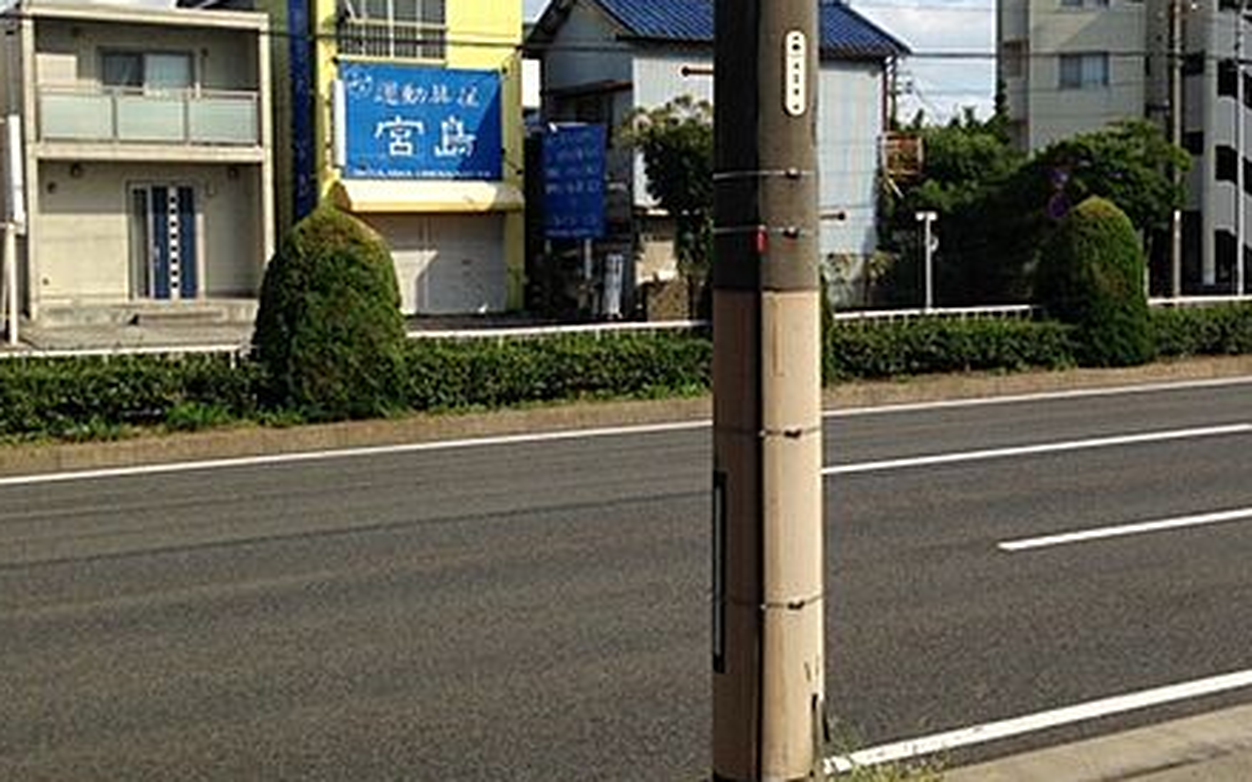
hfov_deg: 39.2
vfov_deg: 25.3
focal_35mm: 51
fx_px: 1740
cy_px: 308
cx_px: 804
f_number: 2.4
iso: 50
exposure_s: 1/1466
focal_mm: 4.12
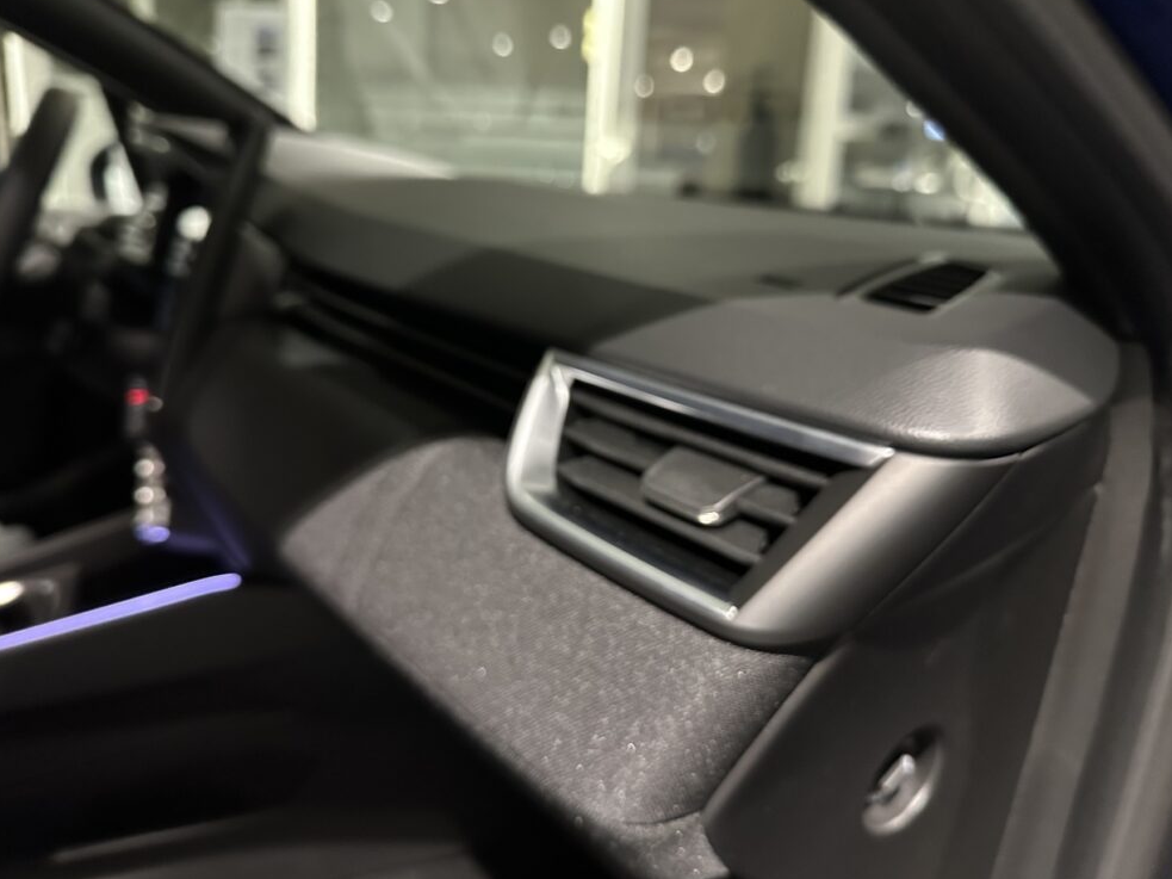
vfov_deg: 54.9
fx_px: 846
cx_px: 569
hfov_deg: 69.4
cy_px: 426
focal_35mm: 25
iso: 1000
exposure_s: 1/35
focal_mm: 6.86
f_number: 1.78
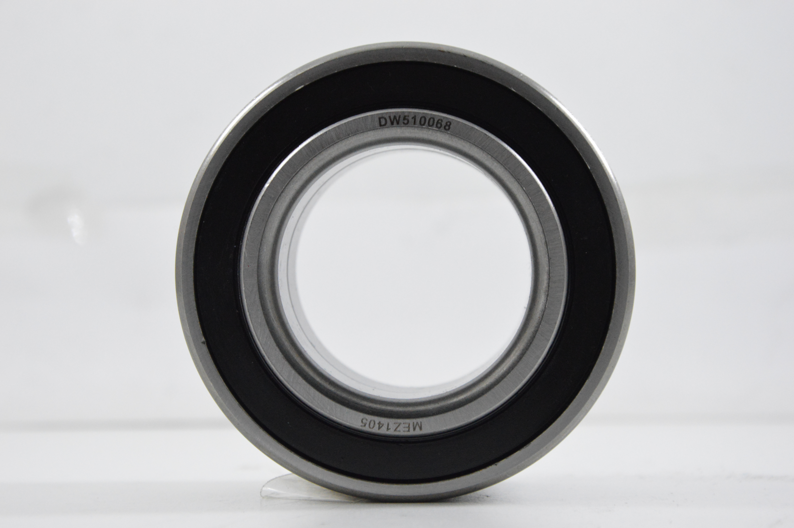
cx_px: 397
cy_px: 264
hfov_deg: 17.1
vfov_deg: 11.4
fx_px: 2644
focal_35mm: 120
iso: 3200
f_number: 8
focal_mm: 80
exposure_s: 1/100
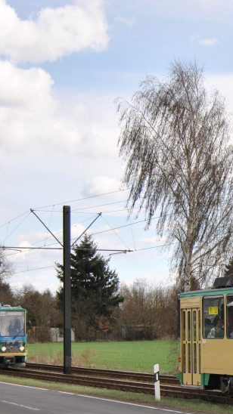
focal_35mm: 97
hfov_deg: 12.1
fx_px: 1066
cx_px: 297
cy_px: 316
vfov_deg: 21.8
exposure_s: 1/1000
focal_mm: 26
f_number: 4
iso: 125
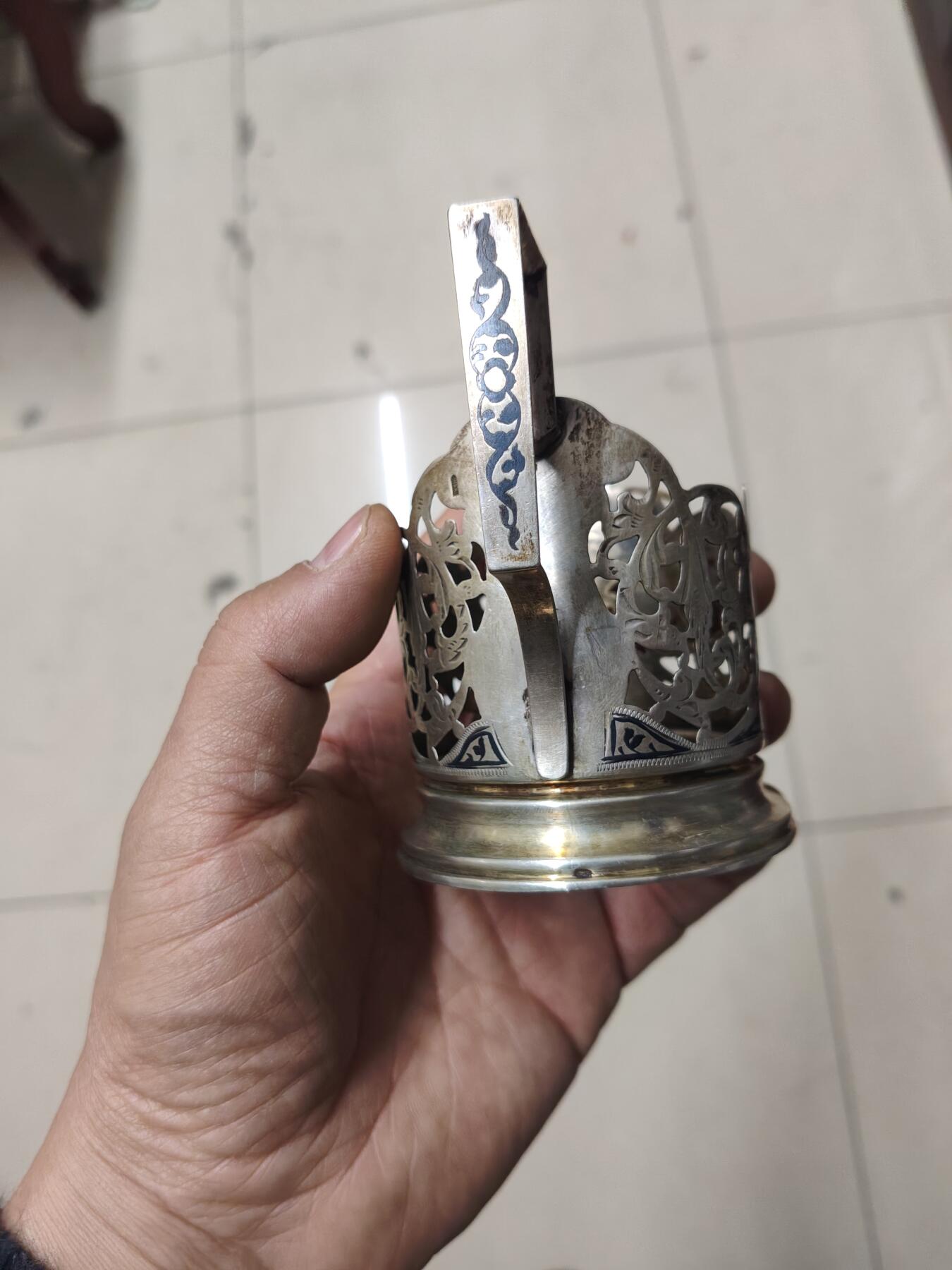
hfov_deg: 53.1
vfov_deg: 67.3
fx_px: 953
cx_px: 476
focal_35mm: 26
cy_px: 635
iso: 1438
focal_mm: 4.84
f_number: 1.88
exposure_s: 1/100
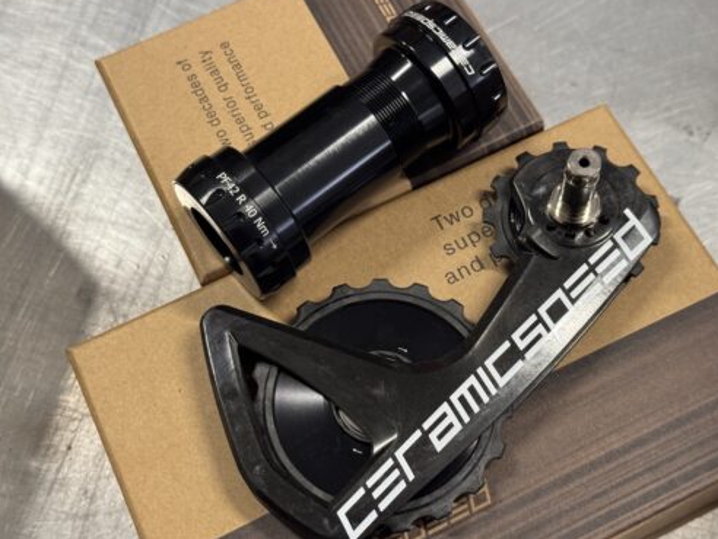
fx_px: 1079
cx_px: 377
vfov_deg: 28.0
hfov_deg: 36.8
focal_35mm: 52
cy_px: 273
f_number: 1.78
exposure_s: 1/60
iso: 250
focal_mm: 6.76
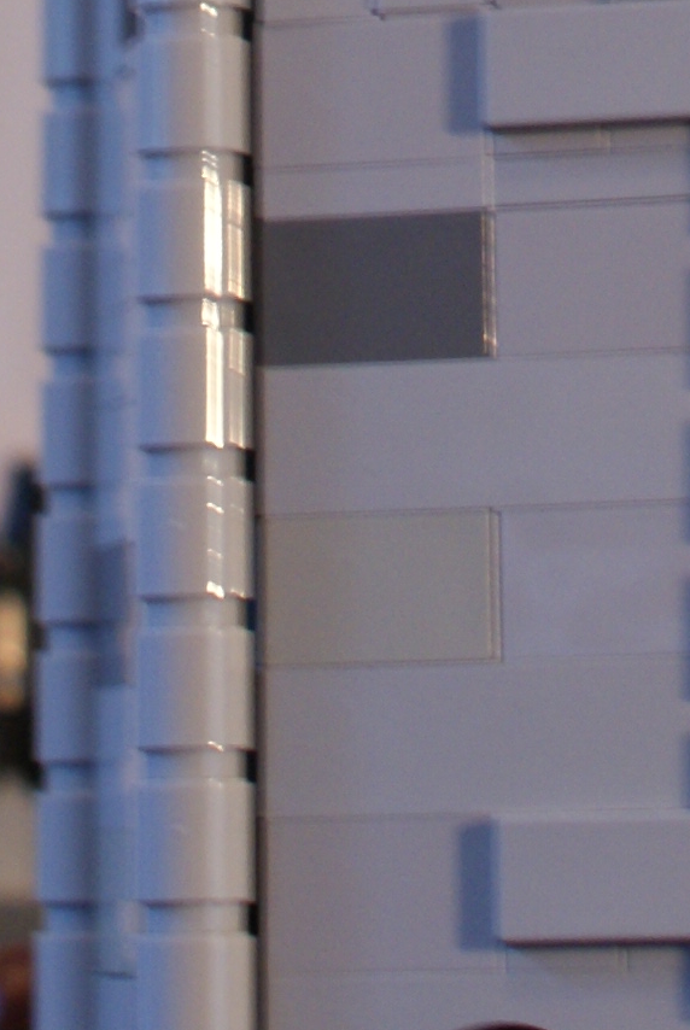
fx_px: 5846
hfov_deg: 6.7
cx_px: 729
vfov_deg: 9.4
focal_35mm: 204
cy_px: -1104
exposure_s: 1/6
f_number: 5
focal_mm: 30
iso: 400
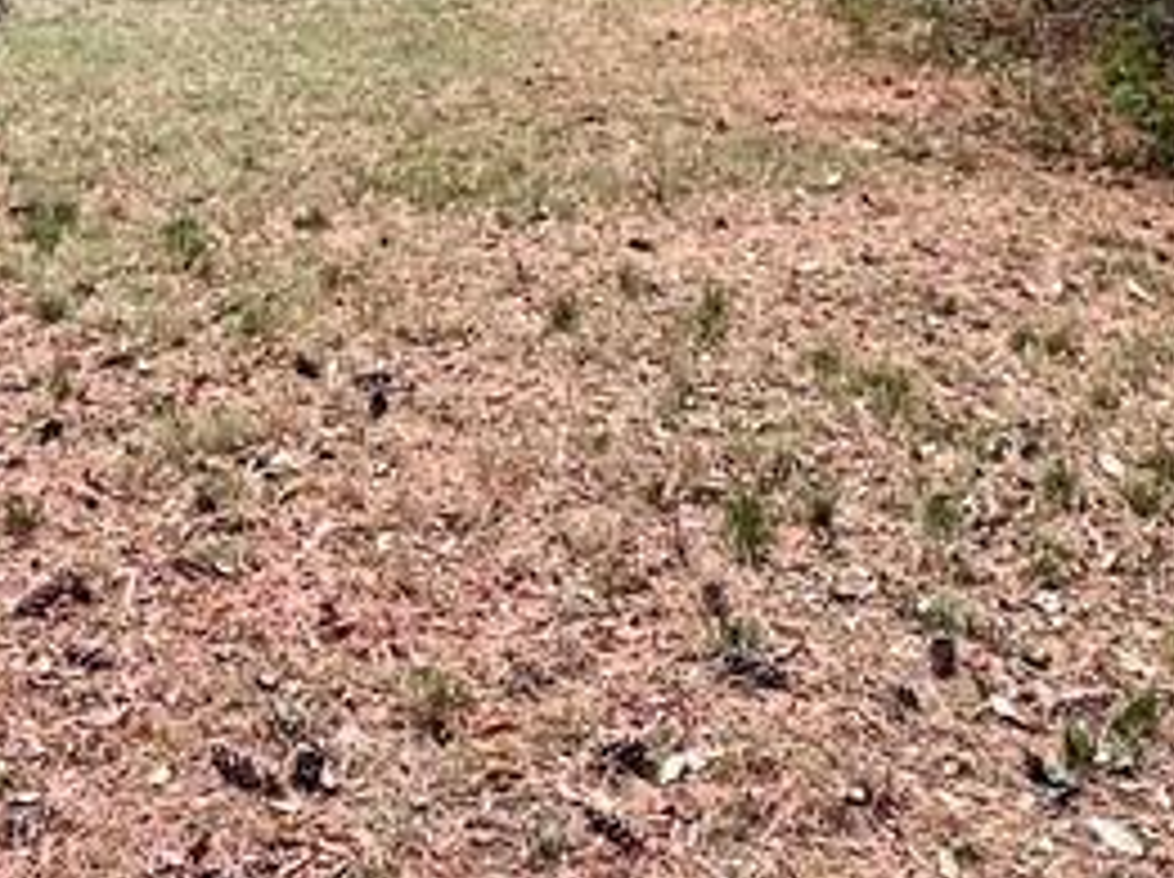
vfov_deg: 22.2
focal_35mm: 55
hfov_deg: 34.3
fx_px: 1863
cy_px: -410
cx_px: 297
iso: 50
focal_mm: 2.22
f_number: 2.2
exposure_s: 1/99
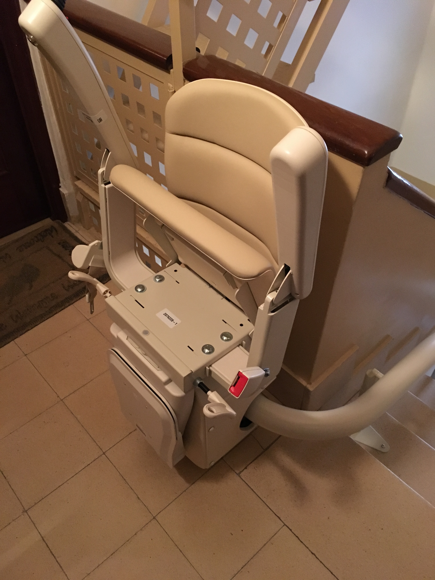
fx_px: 486
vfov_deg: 61.7
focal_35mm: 29
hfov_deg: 48.2
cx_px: 218
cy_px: 290
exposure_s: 1/17
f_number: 2.2
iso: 500
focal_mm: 4.15
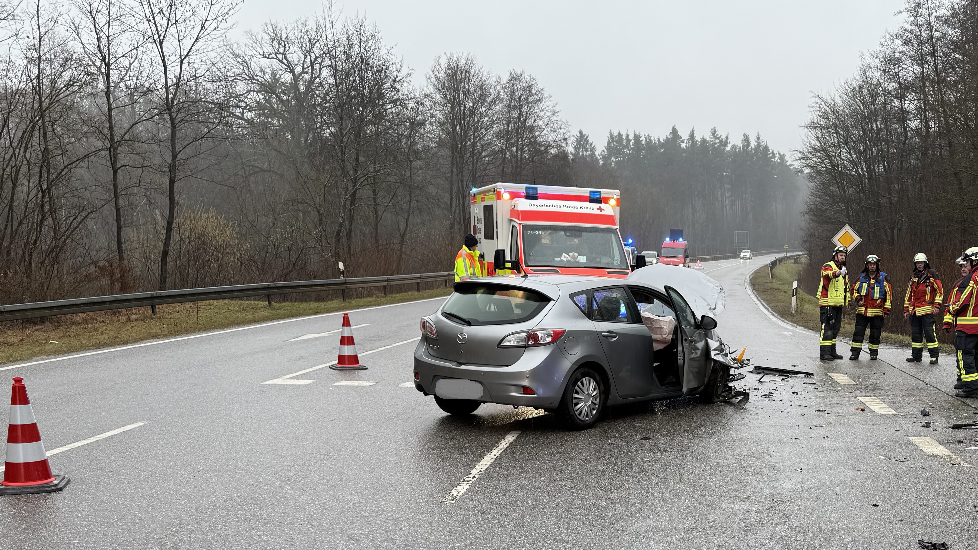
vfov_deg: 28.2
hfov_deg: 47.7
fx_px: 1063
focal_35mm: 41
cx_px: 723
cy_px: 464
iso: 64
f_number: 1.78
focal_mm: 6.76
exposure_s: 1/136
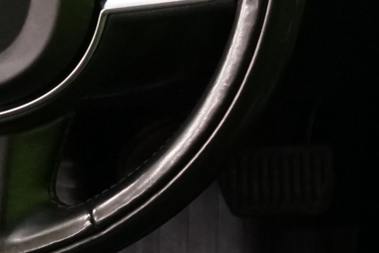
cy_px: 165
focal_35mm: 187
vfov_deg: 7.3
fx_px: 1968
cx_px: 729
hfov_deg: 10.2
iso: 2500
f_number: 5
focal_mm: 31
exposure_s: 1/15
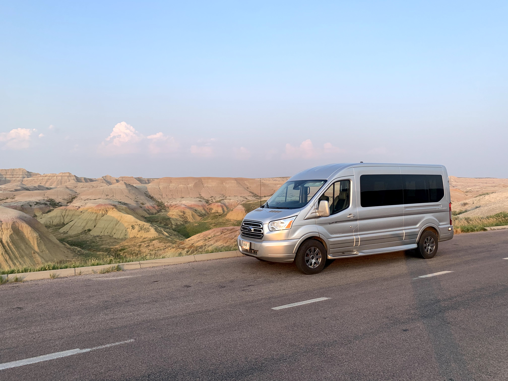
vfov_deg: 53.1
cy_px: 190
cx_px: 254
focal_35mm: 26
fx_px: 382
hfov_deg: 67.3
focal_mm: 4.25
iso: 25
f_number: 1.8
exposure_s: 1/555
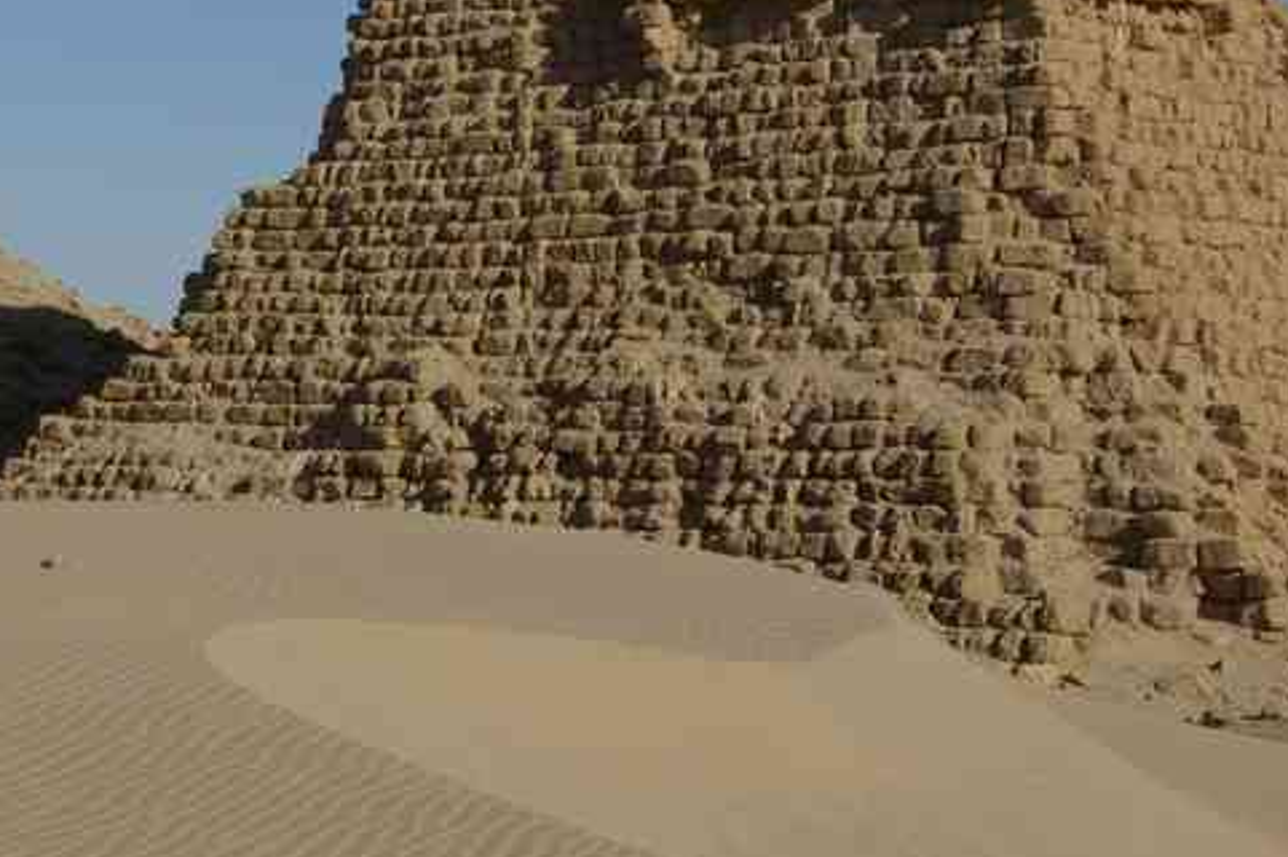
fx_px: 3647
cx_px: 75
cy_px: 225
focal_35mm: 102
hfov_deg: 19.6
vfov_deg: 13.4
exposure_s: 1/125
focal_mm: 32.5
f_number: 13
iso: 100
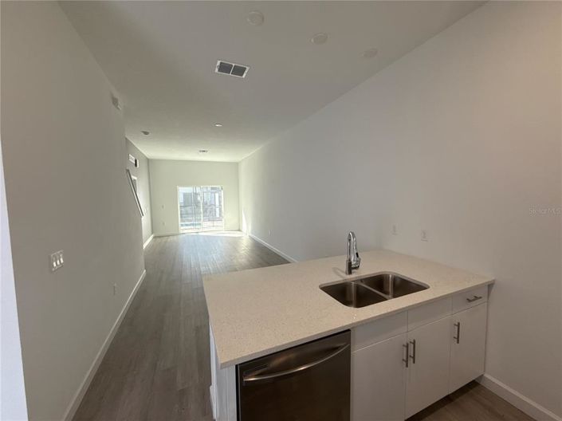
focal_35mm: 14
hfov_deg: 102.1
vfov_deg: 85.6
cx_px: 281
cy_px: 210
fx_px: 227
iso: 80
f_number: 2.2
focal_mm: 2.22
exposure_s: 1/120
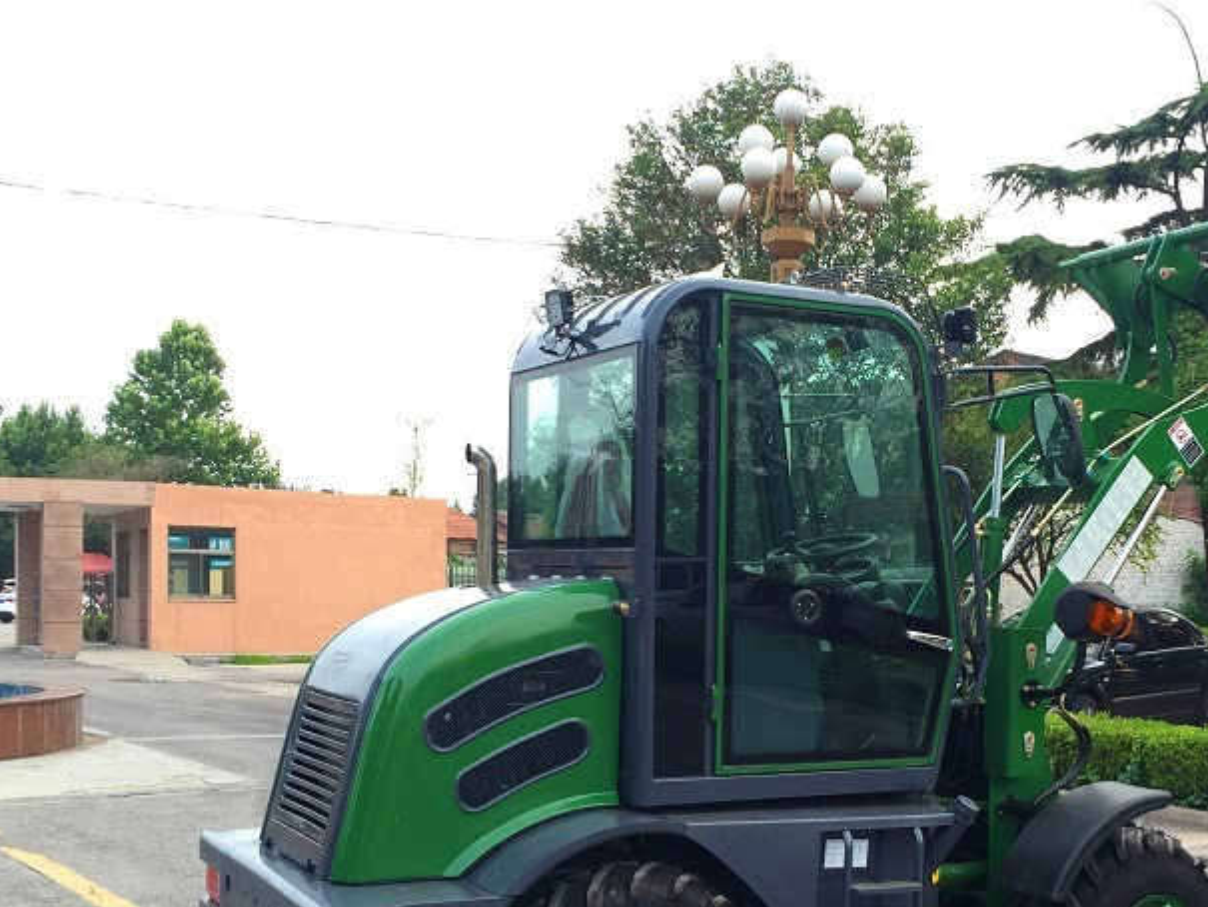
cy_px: 618
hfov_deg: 40.0
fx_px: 1640
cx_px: 799
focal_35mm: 47
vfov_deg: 30.6
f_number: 2.2
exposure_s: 1/102
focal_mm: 4.15
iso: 32
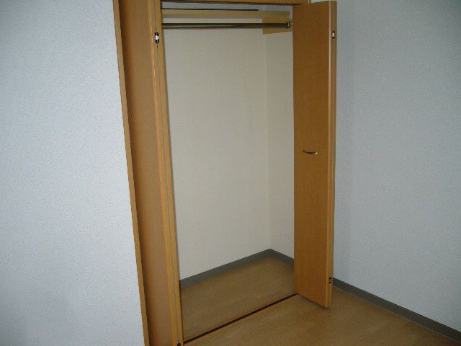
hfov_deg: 52.6
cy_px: 173
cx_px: 230
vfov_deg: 40.7
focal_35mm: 35
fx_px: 466
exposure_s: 1/60
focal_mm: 5.8
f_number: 2.8
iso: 160
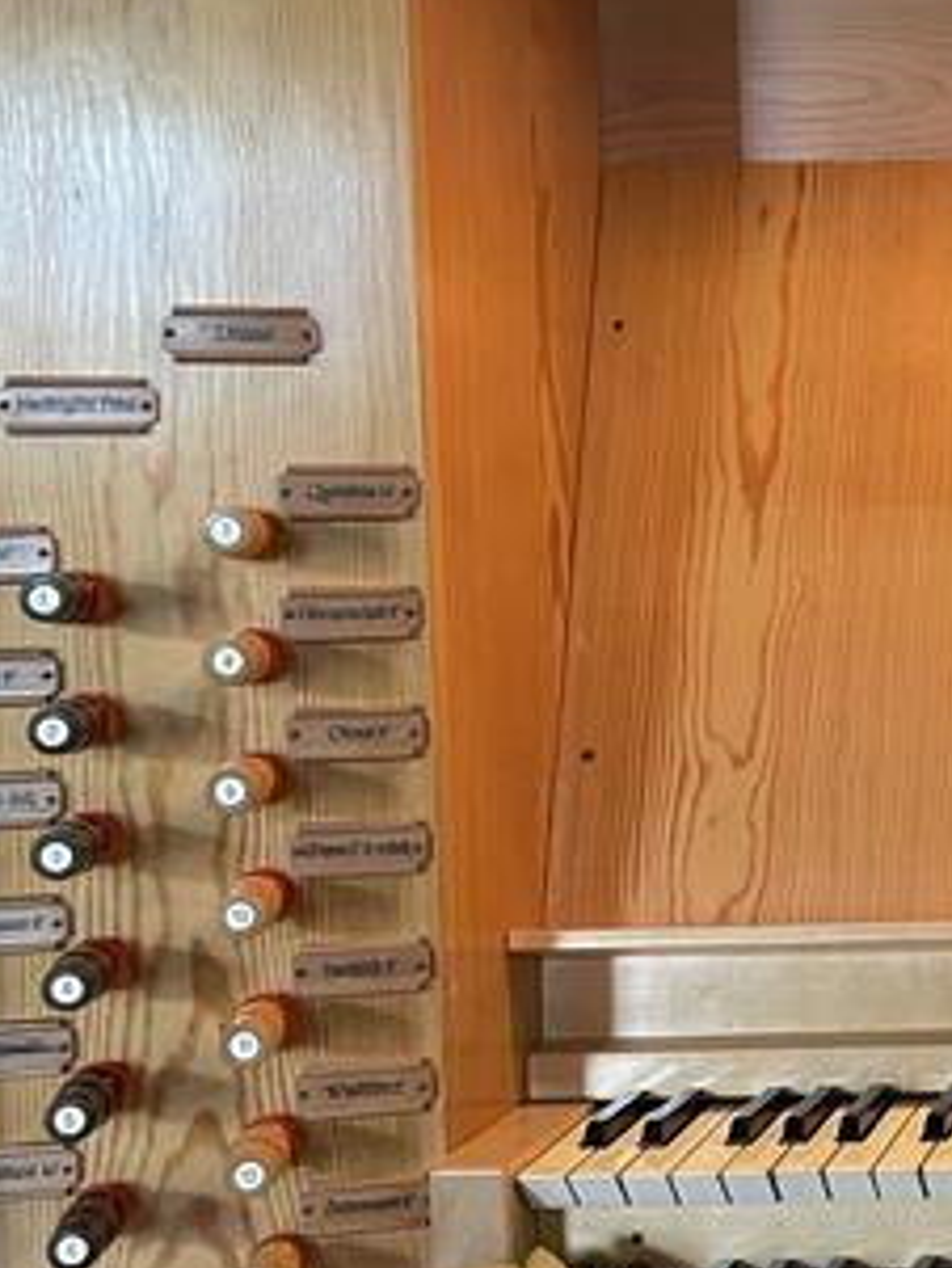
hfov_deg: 19.2
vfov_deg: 28.1
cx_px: 1340
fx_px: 2528
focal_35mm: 69
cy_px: 670
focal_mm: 4.2
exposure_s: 1/50
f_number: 1.6
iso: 500
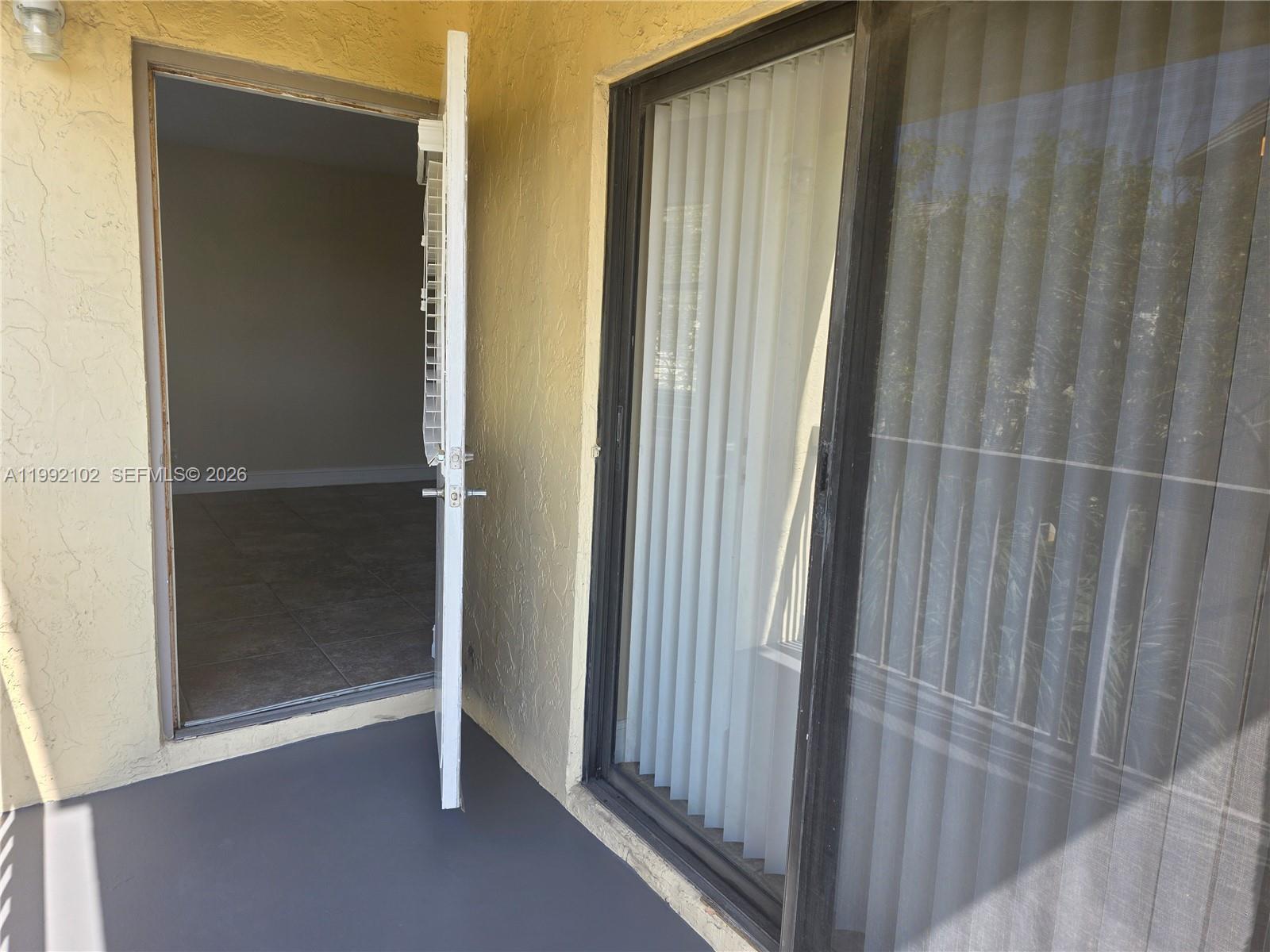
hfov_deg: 73.9
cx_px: 635
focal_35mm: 23
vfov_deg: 58.9
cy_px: 476
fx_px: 844
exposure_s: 1/359
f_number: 1.7
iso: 25
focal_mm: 6.3
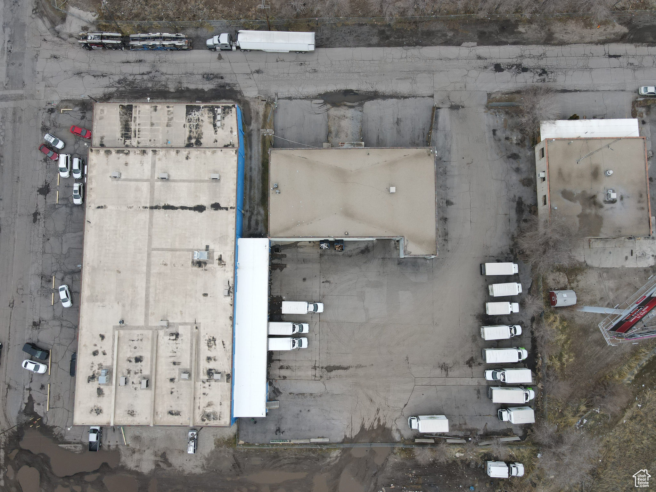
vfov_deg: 56.8
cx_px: 328
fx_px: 455
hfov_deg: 71.6
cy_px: 246
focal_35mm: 24
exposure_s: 1/320
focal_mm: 4.5
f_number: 2.8
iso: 100
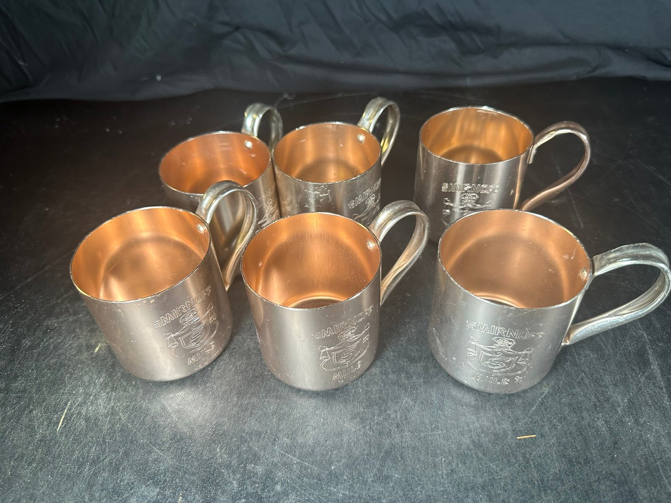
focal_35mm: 24
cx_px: 336
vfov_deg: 56.8
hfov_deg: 71.6
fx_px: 465
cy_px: 252
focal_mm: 6.86
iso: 200
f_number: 1.78
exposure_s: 1/60
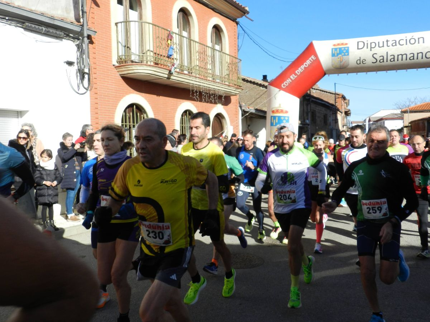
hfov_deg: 56.8
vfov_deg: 44.2
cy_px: 161
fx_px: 398
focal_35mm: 32
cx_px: 215
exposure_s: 1/640
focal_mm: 5.6
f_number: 4.5
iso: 160
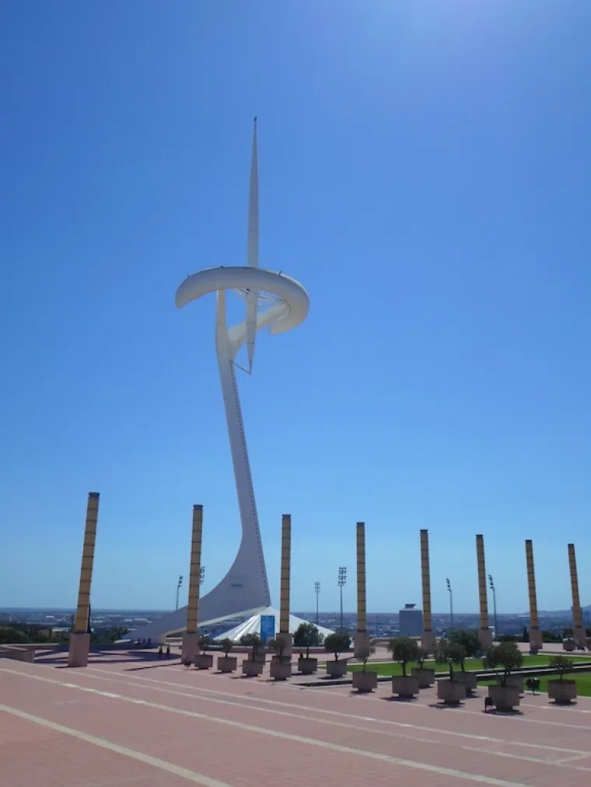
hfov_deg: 46.8
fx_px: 683
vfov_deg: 60.0
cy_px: 394
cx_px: 296
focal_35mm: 30
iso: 80
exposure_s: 1/250
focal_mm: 5.5
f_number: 10
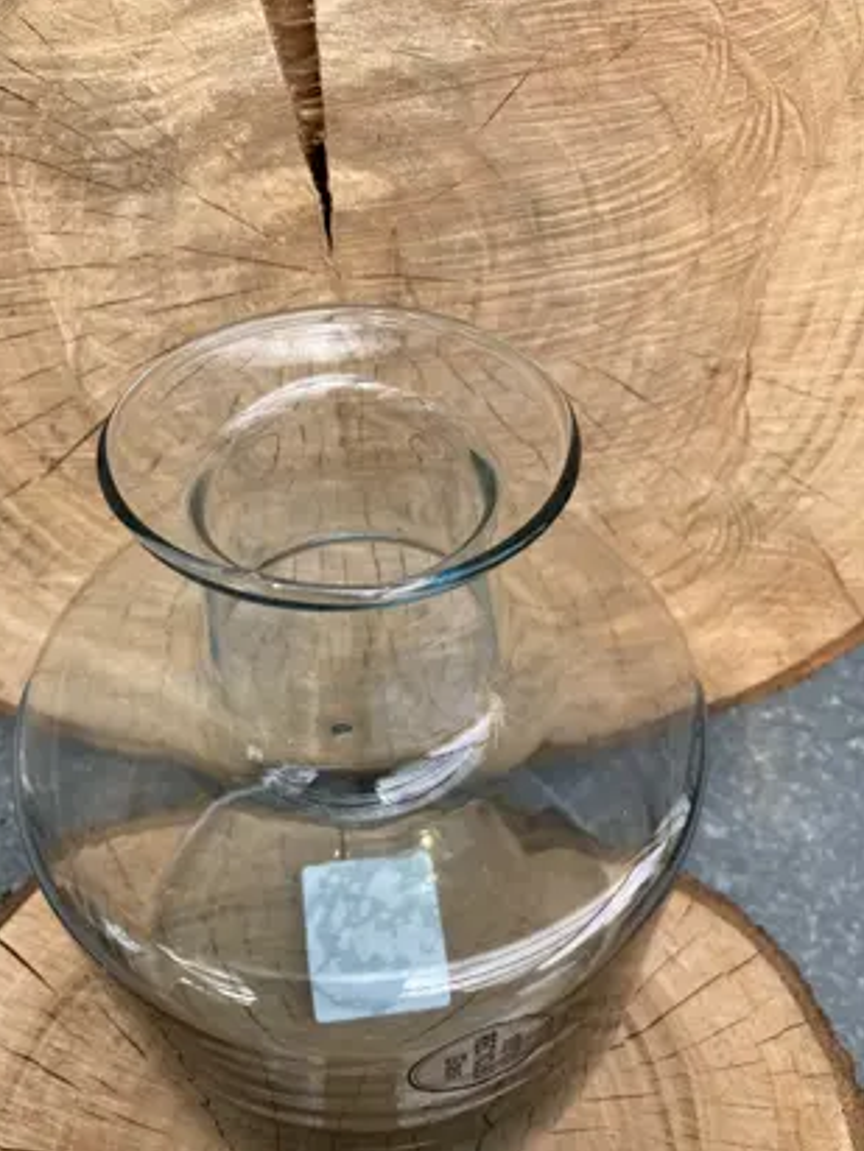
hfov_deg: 48.2
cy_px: 585
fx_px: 965
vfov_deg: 61.7
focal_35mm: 29
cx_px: 419
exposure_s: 1/302
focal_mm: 3.99
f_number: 1.8
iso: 20
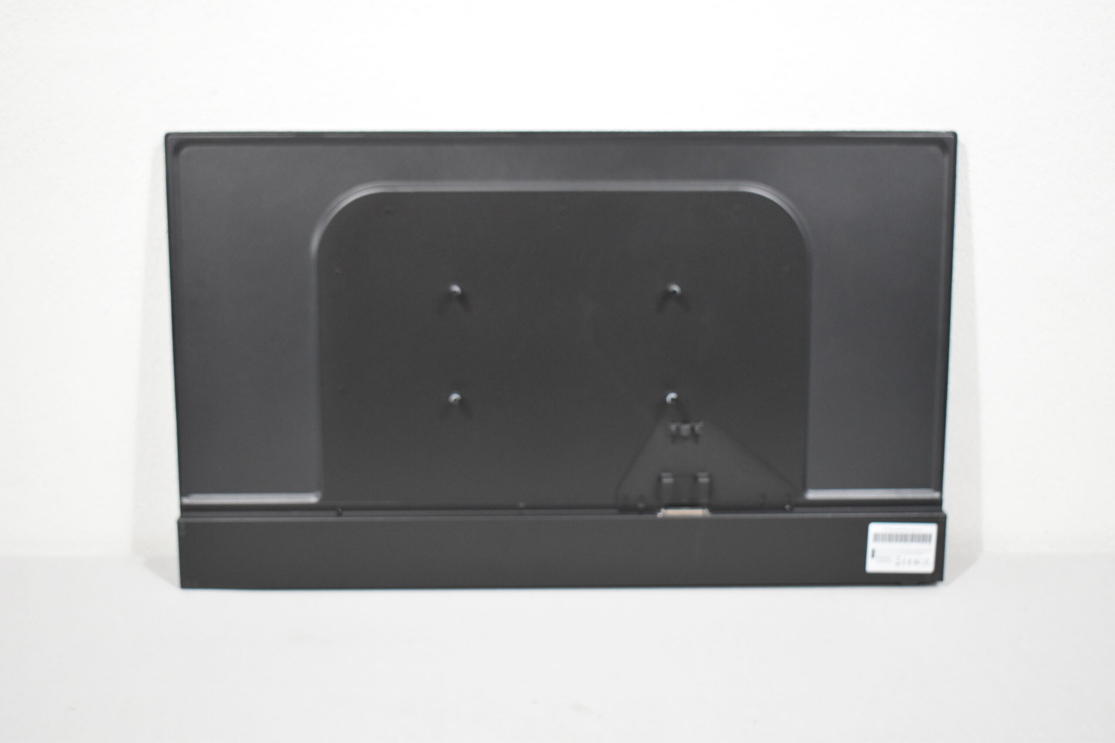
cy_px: 372
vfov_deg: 26.5
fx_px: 1580
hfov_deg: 38.9
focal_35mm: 51
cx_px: 558
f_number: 4.5
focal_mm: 34
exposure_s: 1/125
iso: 1600
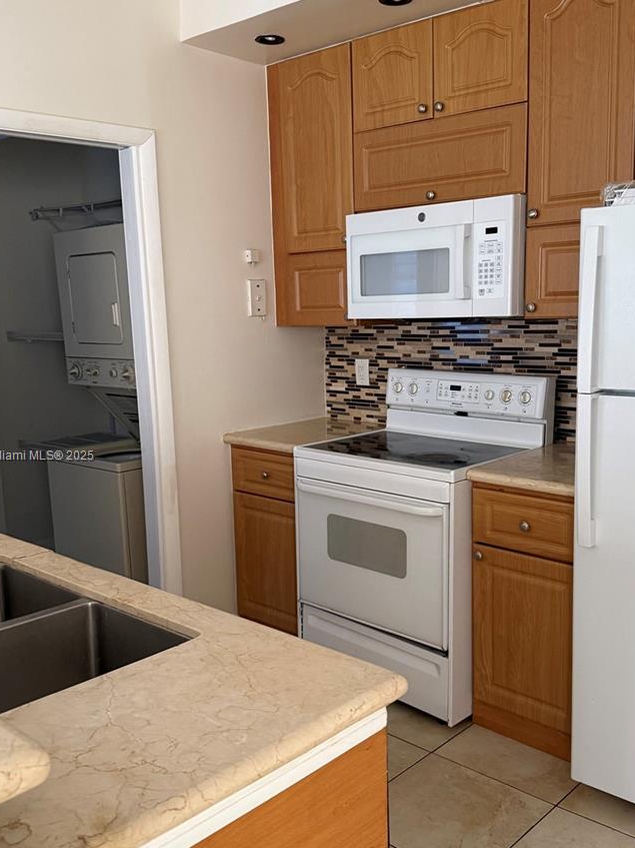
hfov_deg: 41.7
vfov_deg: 53.9
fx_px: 832
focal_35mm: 34
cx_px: 361
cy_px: 457
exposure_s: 1/60
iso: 320
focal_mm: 6.76
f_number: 1.78
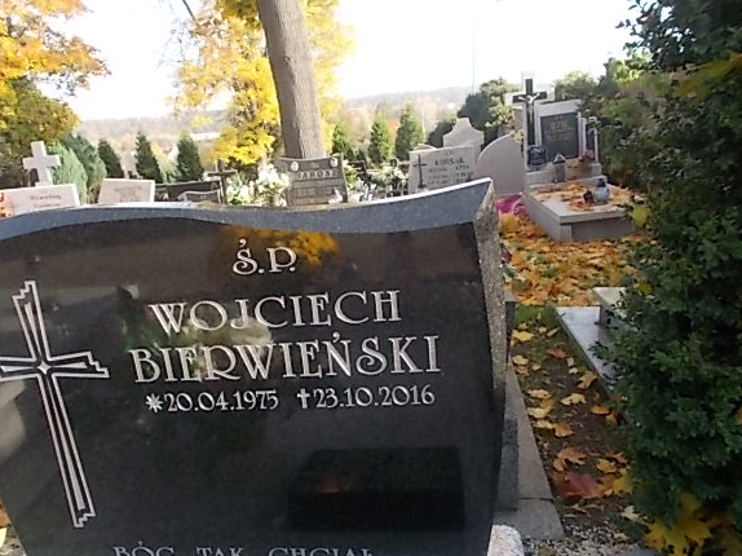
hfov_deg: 61.6
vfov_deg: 48.1
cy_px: 308
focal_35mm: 29
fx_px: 621
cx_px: 335
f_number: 3.2
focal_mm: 4.6
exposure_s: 1/100
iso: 80
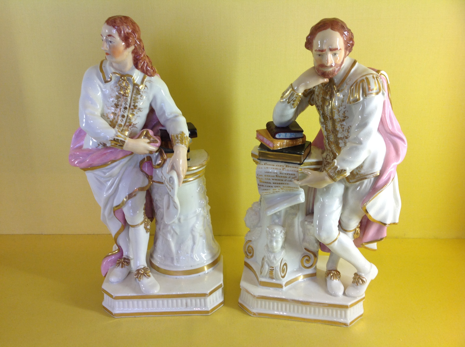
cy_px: 174
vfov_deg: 40.6
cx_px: 232
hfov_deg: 52.7
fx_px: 469
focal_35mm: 35
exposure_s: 1/30
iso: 50
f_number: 2.4
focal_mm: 4.28
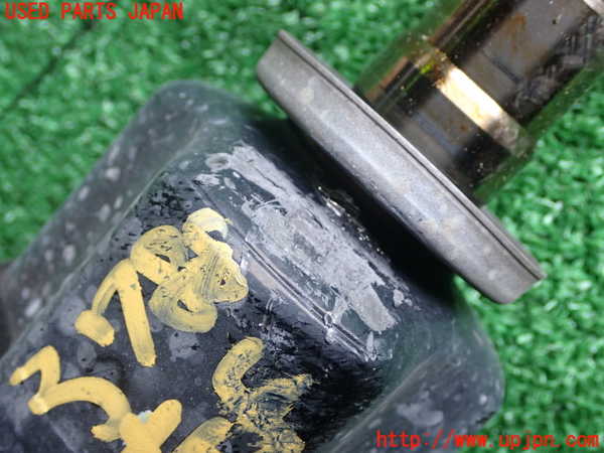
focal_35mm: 50
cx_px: 302
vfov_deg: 29.1
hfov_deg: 38.2
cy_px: 226
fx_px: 872
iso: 250
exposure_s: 1/50
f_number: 3.2
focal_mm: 9.01
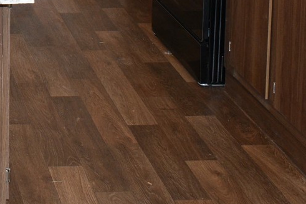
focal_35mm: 112
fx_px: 952
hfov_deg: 17.2
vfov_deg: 11.4
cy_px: -148
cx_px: -85
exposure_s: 1/80
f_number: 4.5
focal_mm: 18
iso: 800
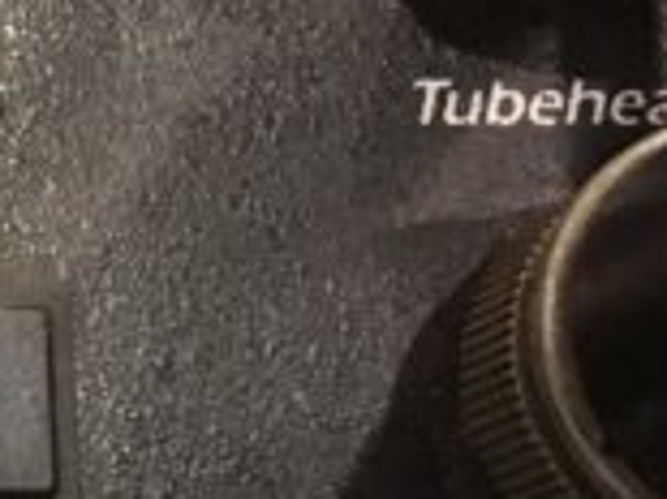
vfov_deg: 7.7
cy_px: 538
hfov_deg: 8.9
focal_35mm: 192
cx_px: -1132
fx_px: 3697
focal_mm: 4.15
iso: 200
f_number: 2.2
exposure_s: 1/20
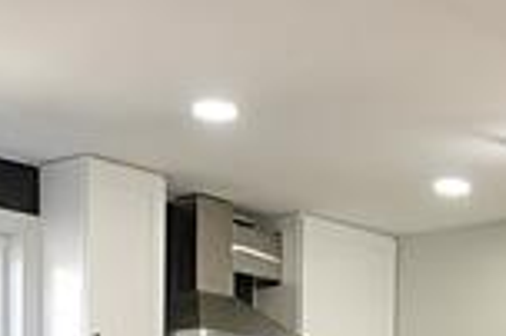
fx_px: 1418
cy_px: 707
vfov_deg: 11.8
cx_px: 606
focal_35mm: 101
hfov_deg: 19.1
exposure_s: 1/60
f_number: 5
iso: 400
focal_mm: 10
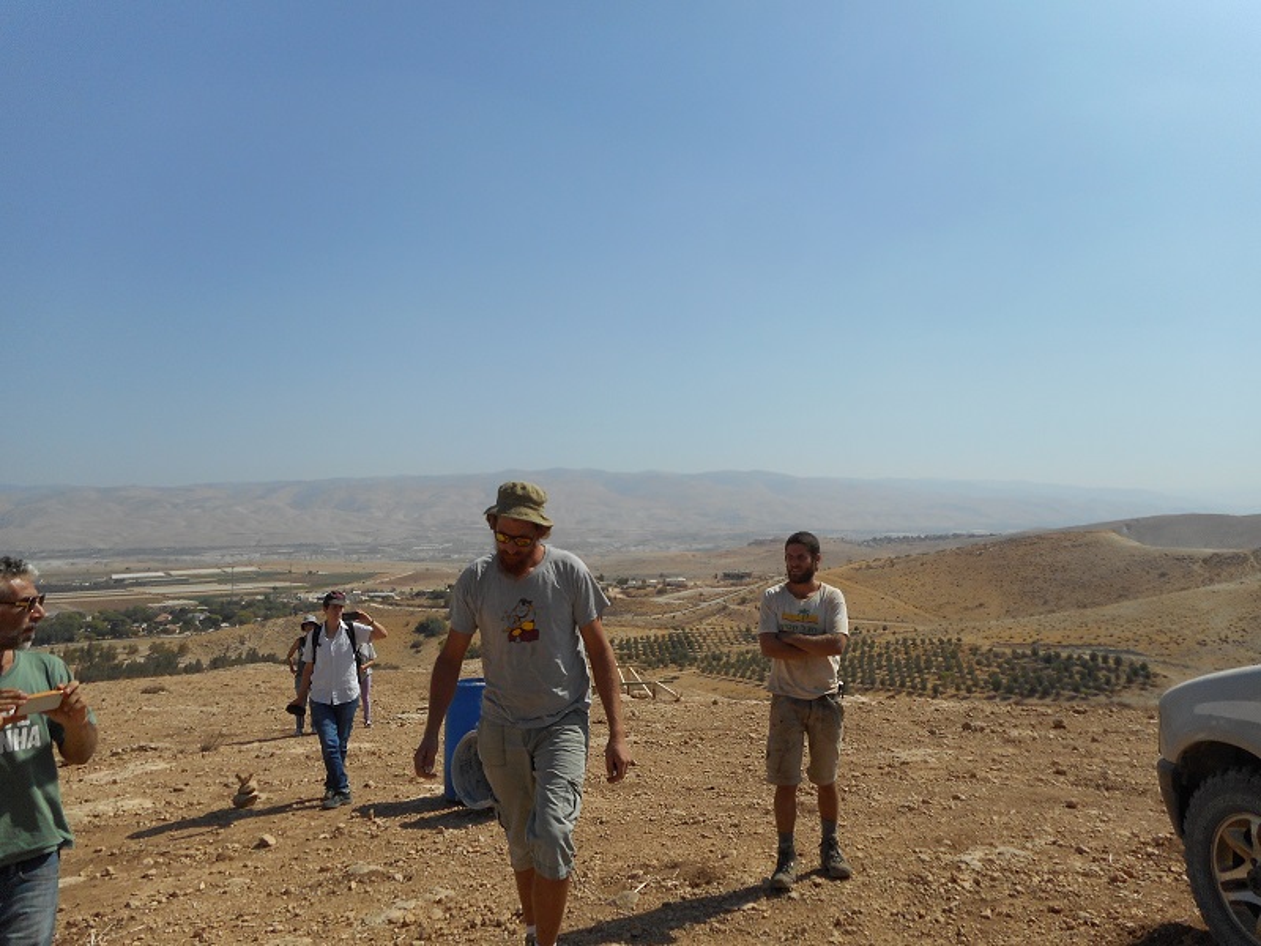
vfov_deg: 54.9
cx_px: 630
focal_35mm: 25
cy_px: 473
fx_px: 911
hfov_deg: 69.4
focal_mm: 4.5
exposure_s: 1/200
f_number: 10.5
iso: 80
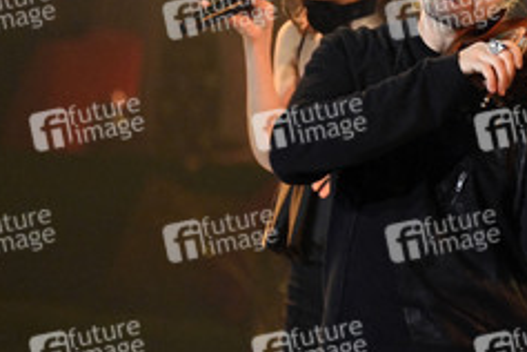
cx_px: 473
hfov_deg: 2.8
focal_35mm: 741
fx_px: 10847
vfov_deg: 1.9
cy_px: 69
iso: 16000
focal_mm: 390
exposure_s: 1/320
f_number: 5.6
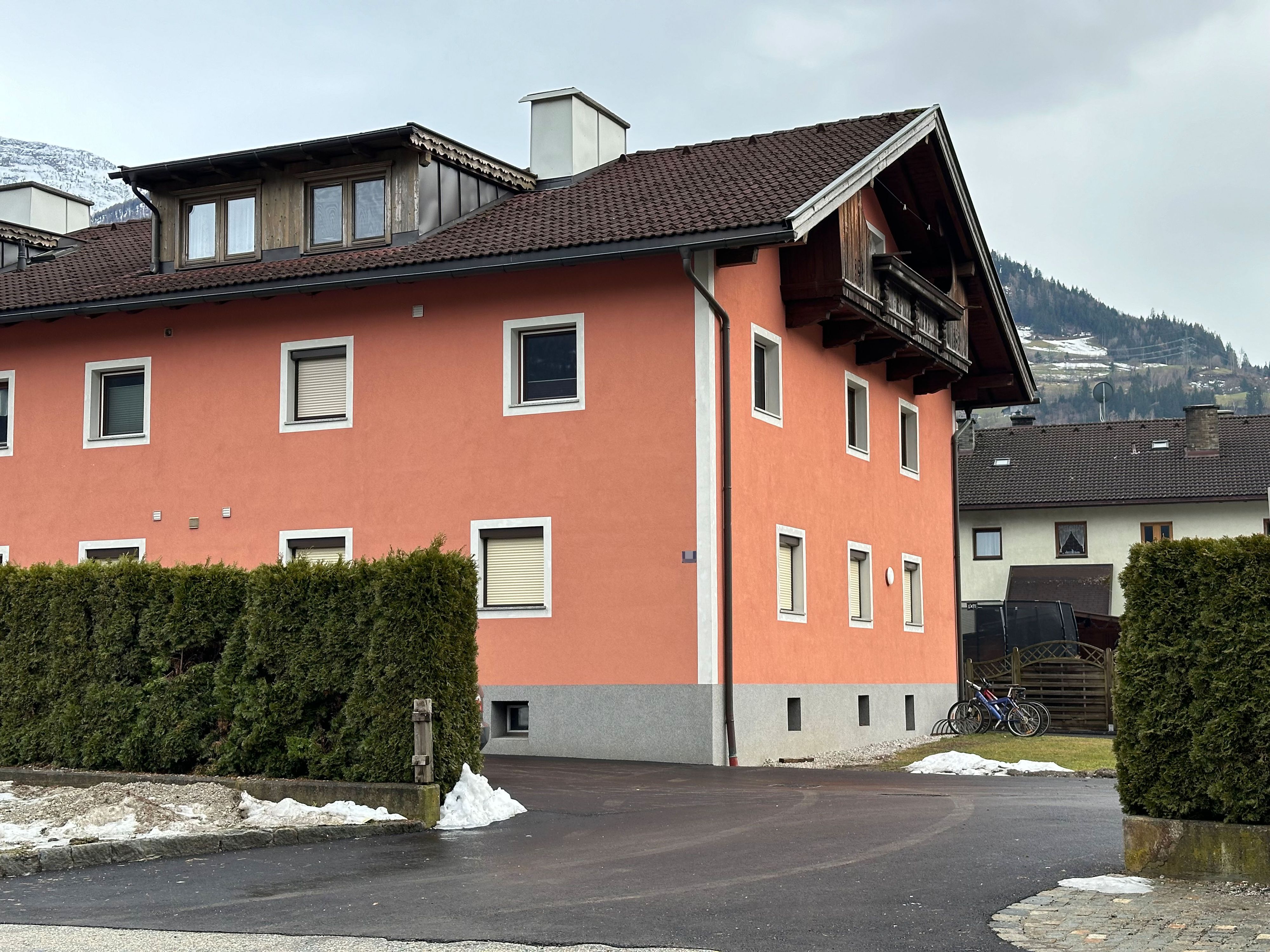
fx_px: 1761
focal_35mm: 48
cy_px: 476
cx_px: 635
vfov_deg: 30.3
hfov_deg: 39.7
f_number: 1.78
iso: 64
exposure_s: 1/183
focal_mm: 6.86
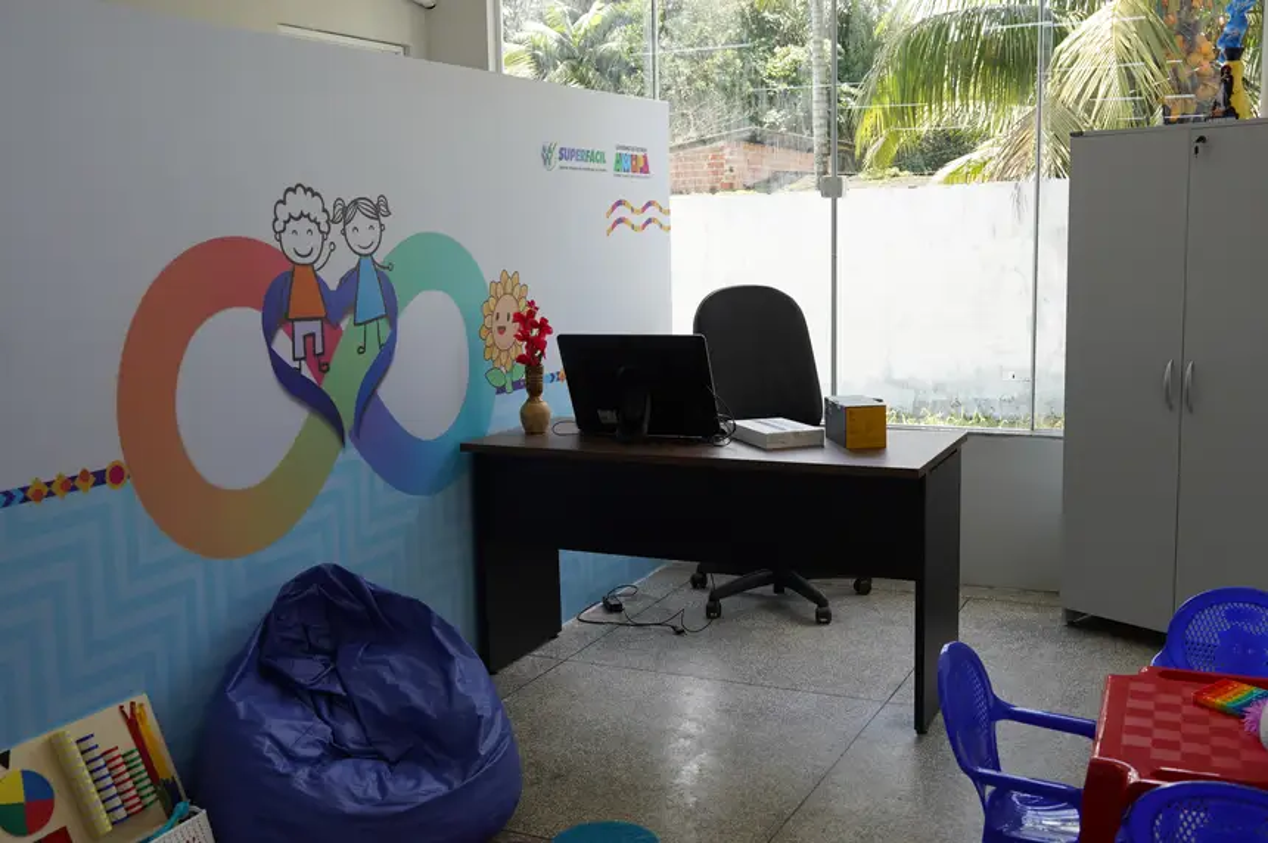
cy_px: 422
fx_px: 1267
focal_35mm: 36
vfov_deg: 36.8
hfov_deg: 53.2
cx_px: 634
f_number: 4
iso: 100
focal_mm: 24
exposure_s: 1/125
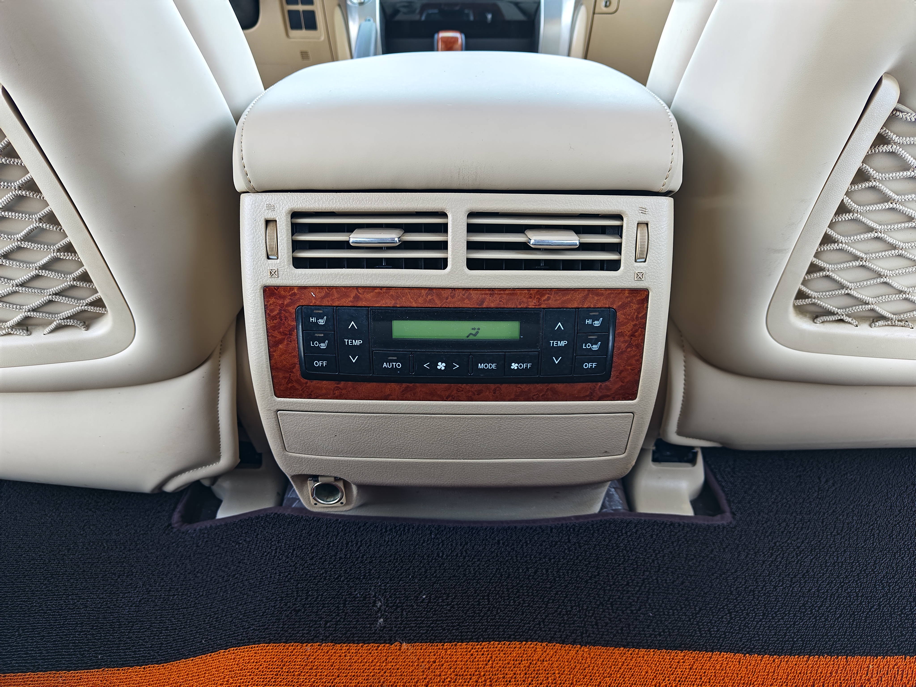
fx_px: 609
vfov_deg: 58.9
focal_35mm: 23
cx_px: 458
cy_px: 344
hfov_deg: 73.9
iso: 187
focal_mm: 5.56
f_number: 1.88
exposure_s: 1/20
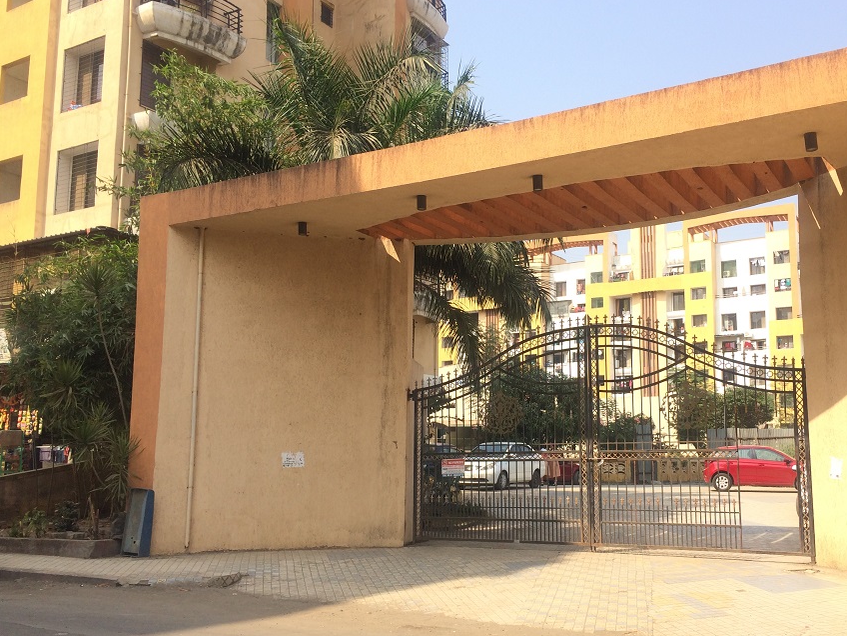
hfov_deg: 52.3
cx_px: 509
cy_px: 348
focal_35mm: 35
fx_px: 856
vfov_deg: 40.7
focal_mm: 4.15
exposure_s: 1/933
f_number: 2.2
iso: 32
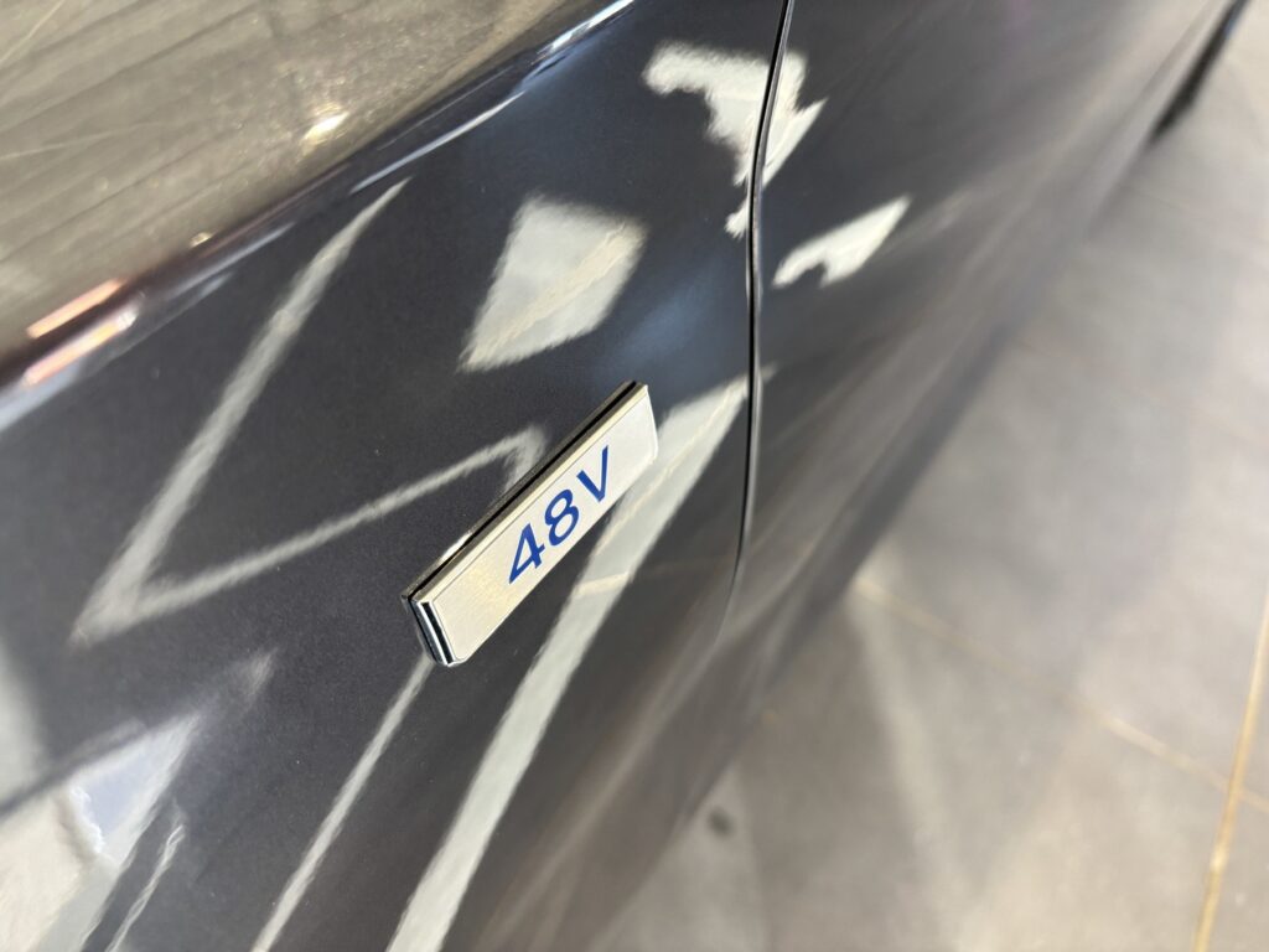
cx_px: 634
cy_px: 476
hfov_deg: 67.3
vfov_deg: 53.1
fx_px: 953
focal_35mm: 26
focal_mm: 5.96
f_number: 1.6
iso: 125
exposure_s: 1/50
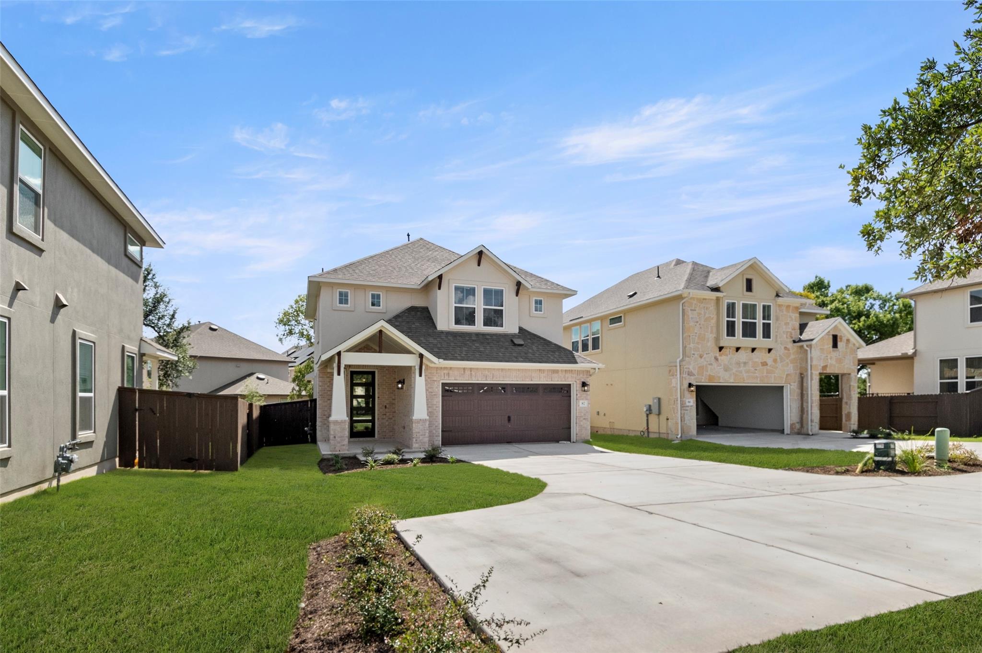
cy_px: 326
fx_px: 981
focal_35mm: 36
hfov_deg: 53.2
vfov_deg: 36.8
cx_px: 491
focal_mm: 24
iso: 400
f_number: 8
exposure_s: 1/800
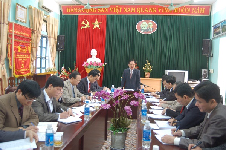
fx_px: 207
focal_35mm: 33
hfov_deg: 57.3
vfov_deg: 39.8
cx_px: 113
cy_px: 75
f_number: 3.8
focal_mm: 22
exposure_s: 1/20
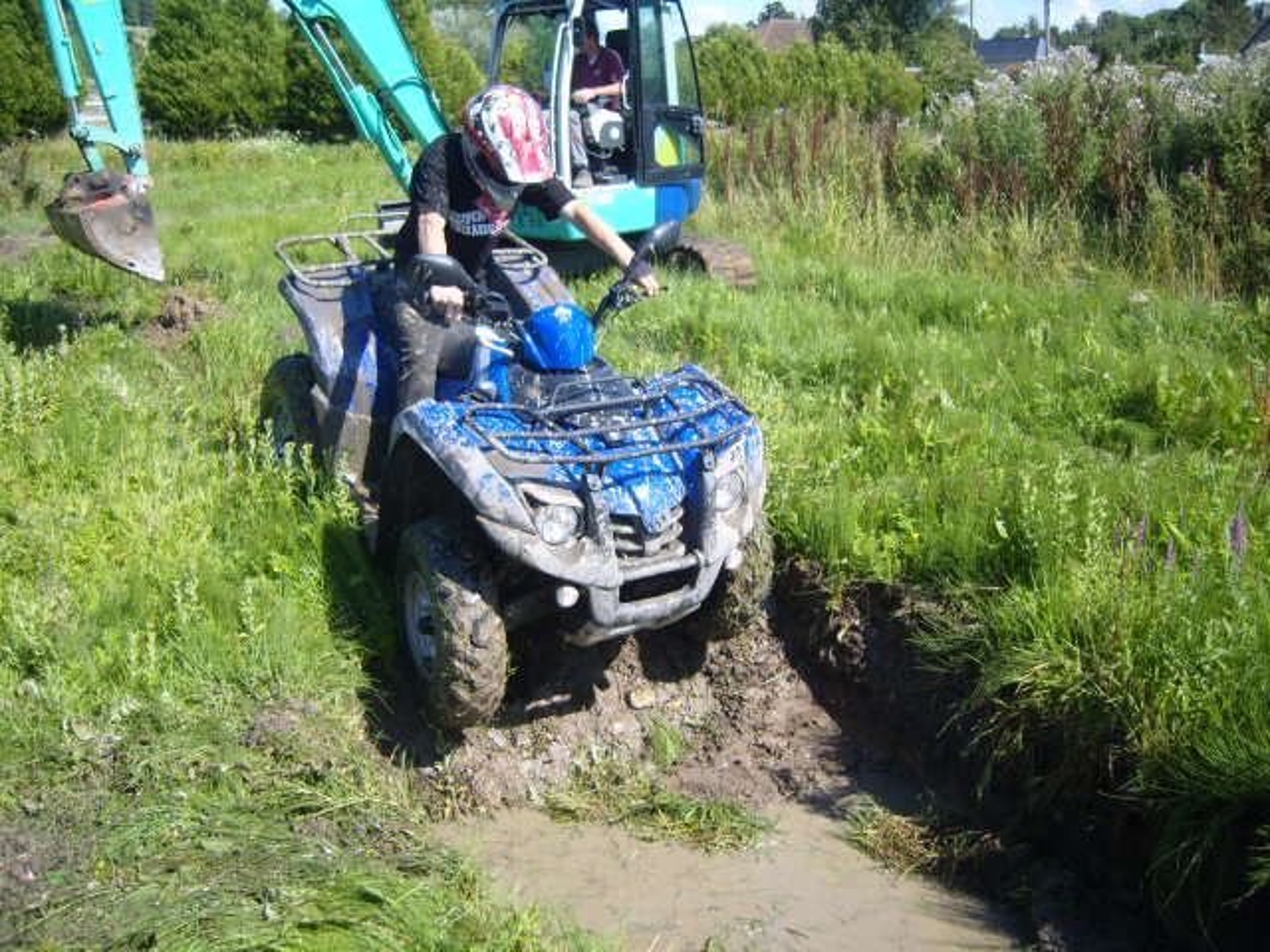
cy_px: 476
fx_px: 1284
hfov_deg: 52.6
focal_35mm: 35
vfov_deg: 40.7
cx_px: 635
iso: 80
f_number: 7.1
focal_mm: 7.4
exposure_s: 1/125
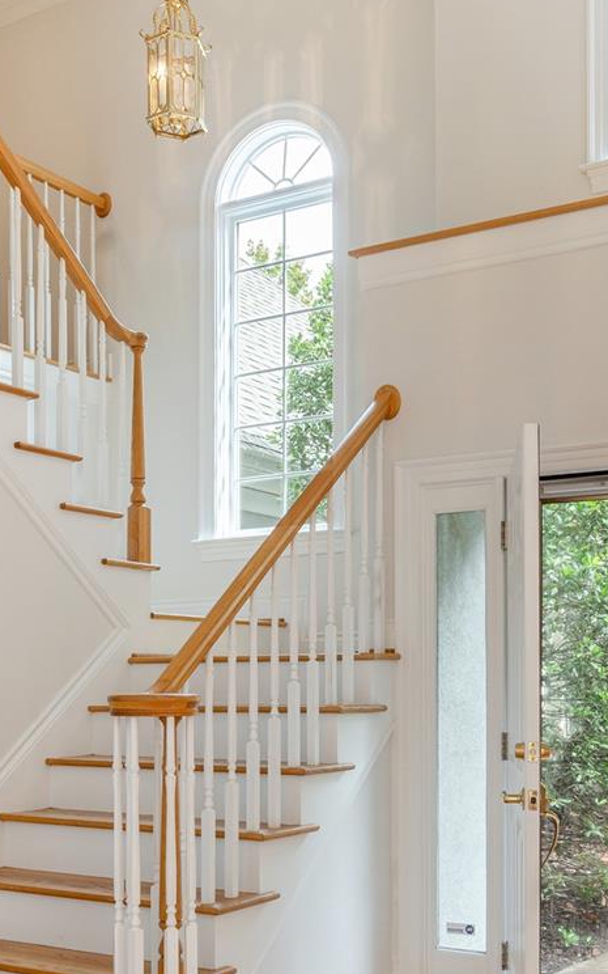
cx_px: 369
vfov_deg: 48.6
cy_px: 636
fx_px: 1060
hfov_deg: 31.9
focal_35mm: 40
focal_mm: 19
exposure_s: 1/40
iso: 320
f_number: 7.1
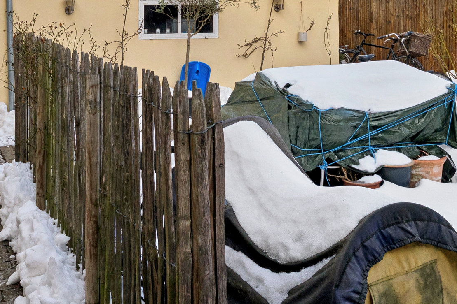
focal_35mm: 47
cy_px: -16
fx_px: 598
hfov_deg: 41.2
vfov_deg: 26.7
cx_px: 147
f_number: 7.1
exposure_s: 1/500
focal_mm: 11.6
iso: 400
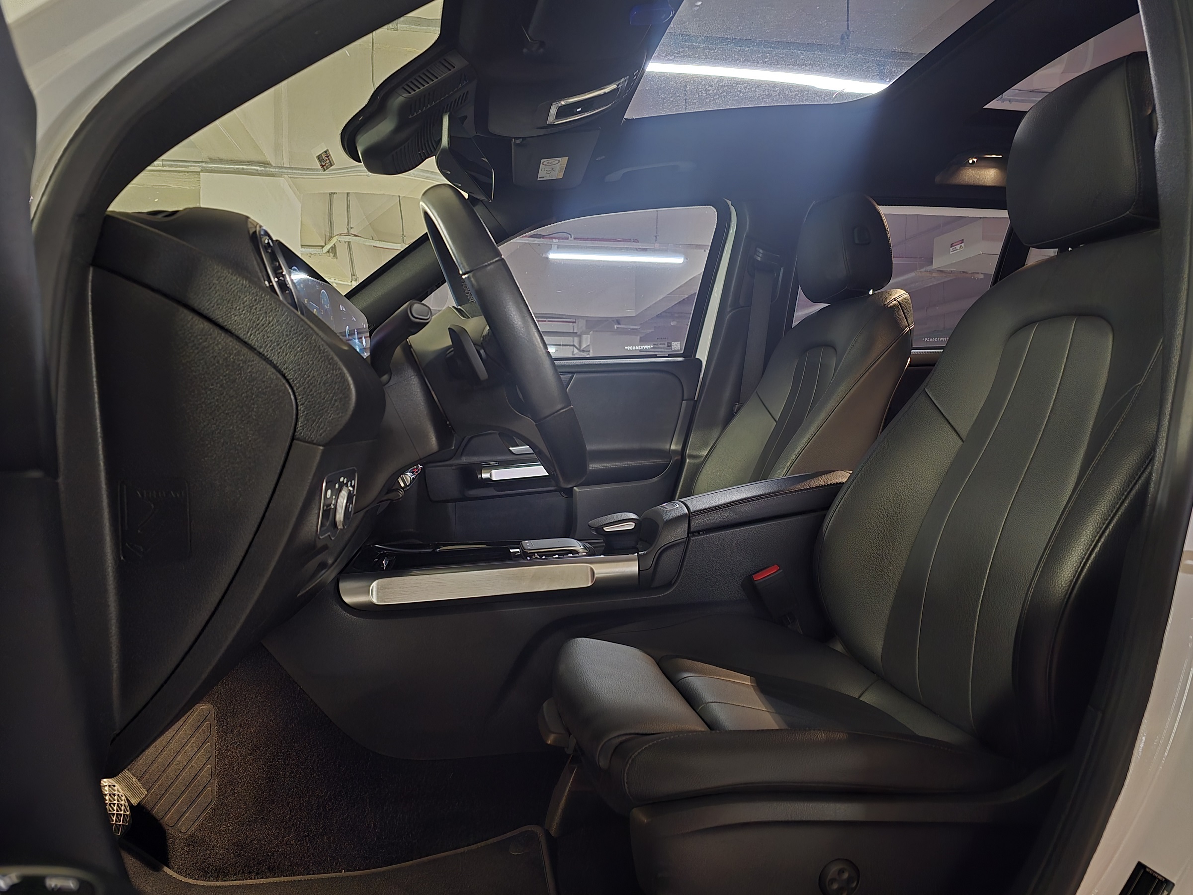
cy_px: 448
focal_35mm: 23
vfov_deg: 58.9
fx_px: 793
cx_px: 596
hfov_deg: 73.9
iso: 2500
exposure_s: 1/24
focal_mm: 6.3
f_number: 1.7
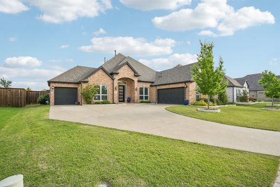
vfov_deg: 72.0
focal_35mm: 16
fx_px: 128
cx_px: 140
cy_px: 94
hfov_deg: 95.0
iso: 250
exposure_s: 1/640
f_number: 9
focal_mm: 16.5
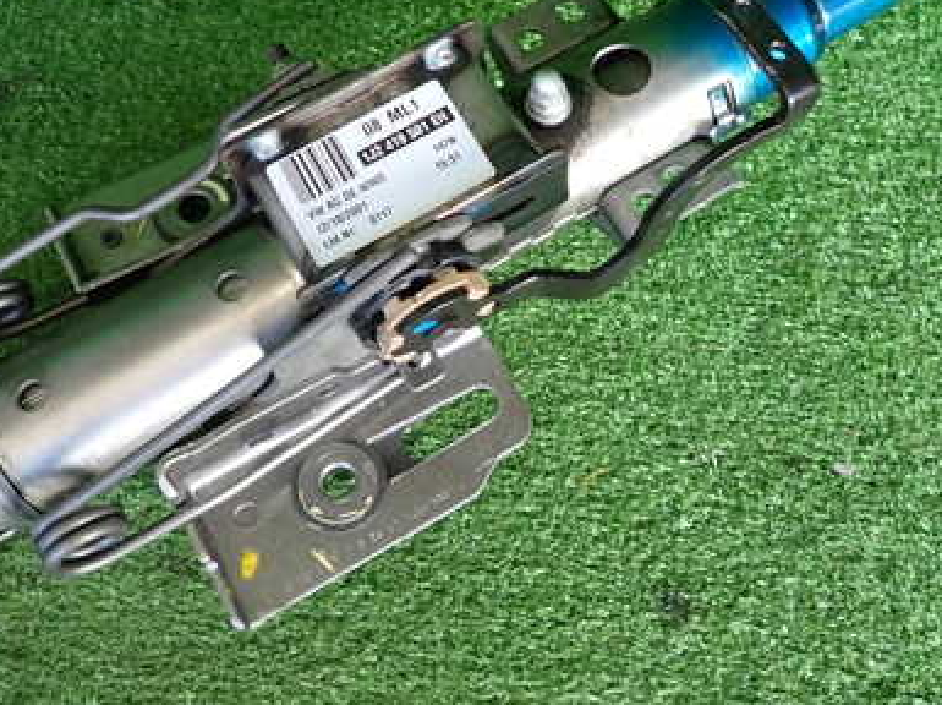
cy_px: 223
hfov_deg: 47.8
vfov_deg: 36.3
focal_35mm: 39
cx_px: 521
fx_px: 1060
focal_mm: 4.5
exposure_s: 1/80
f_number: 2
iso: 200
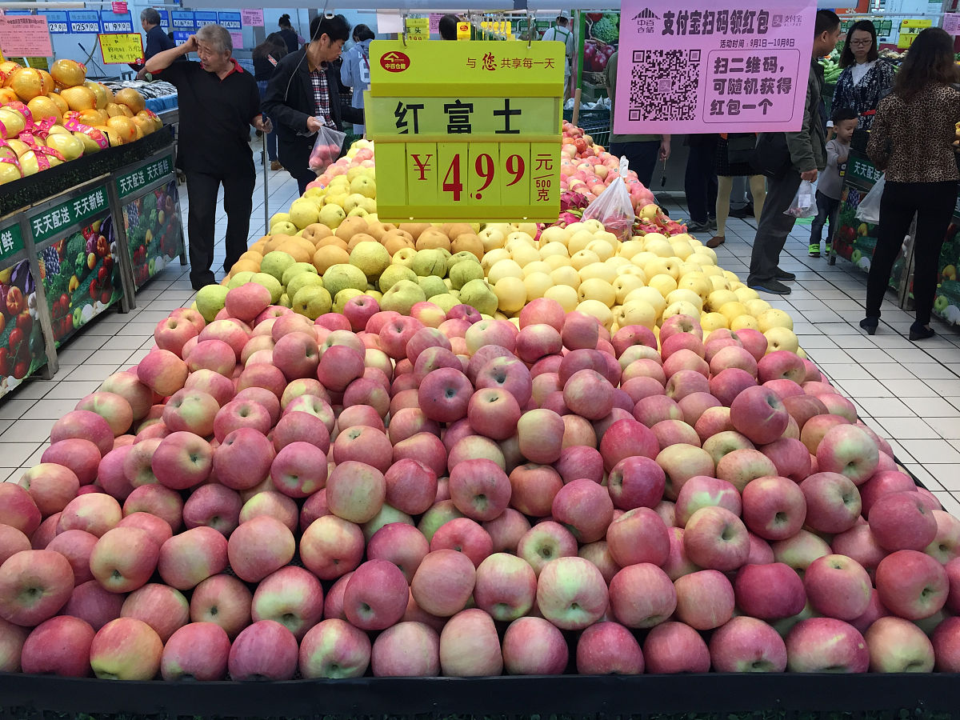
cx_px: 480
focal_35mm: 29
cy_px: 360
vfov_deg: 48.2
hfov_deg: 61.7
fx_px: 804
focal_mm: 4.15
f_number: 2.2
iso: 32
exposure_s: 1/33
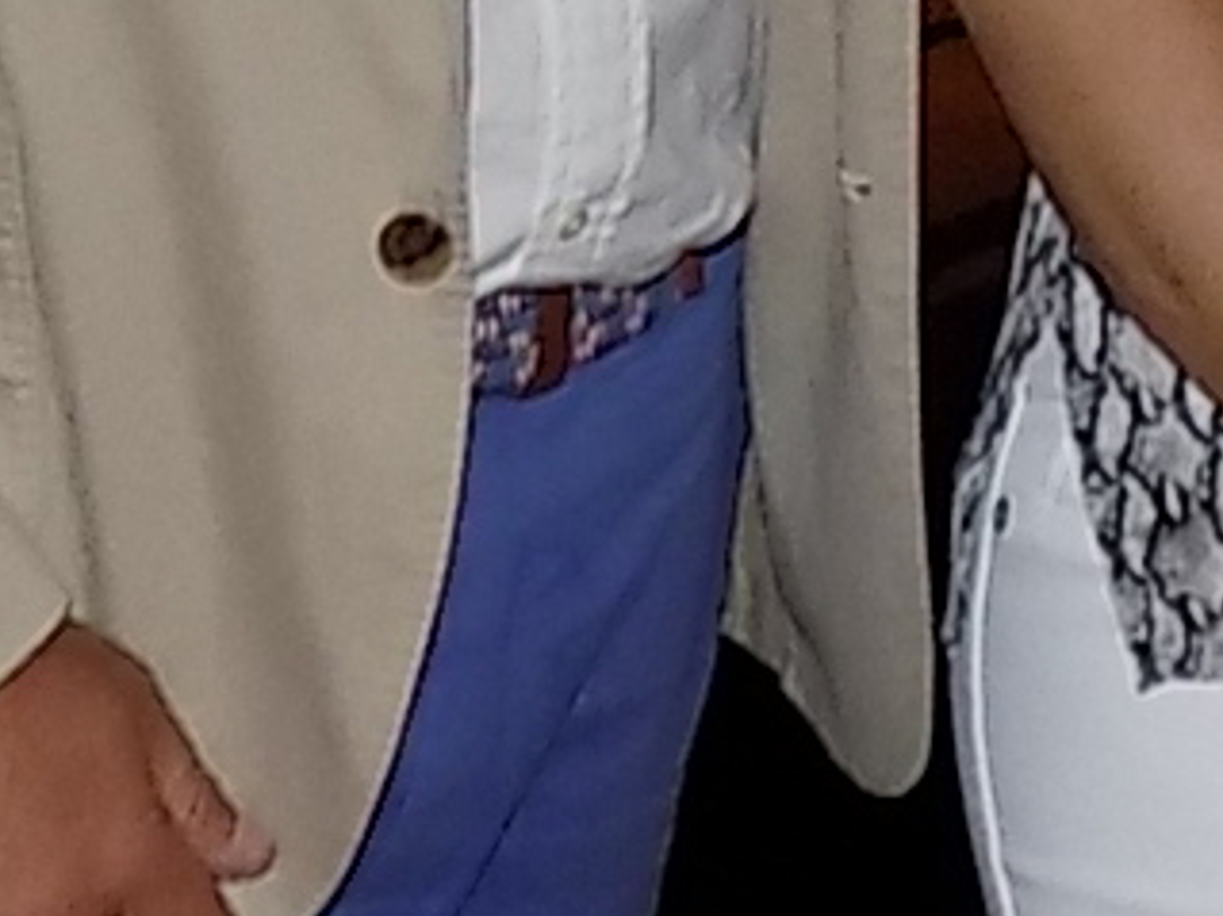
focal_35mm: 164
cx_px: 1771
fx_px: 5792
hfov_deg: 11.6
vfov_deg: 8.7
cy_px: -671
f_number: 3.1
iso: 200
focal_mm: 4
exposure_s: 1/30
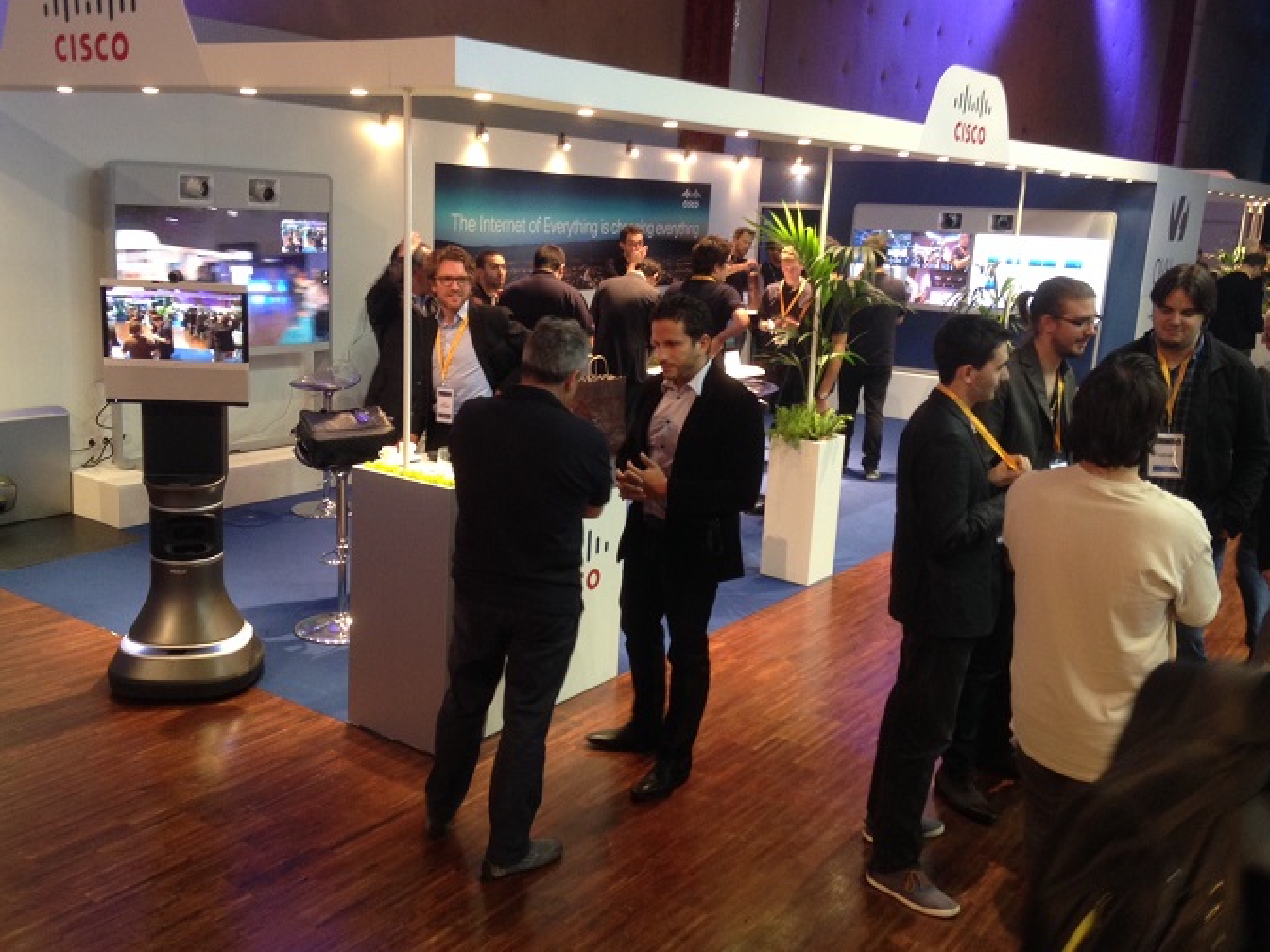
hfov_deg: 51.3
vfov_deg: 39.7
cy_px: 467
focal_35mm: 36
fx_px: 1321
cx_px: 615
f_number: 2.4
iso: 100
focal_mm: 4.12
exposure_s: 1/20
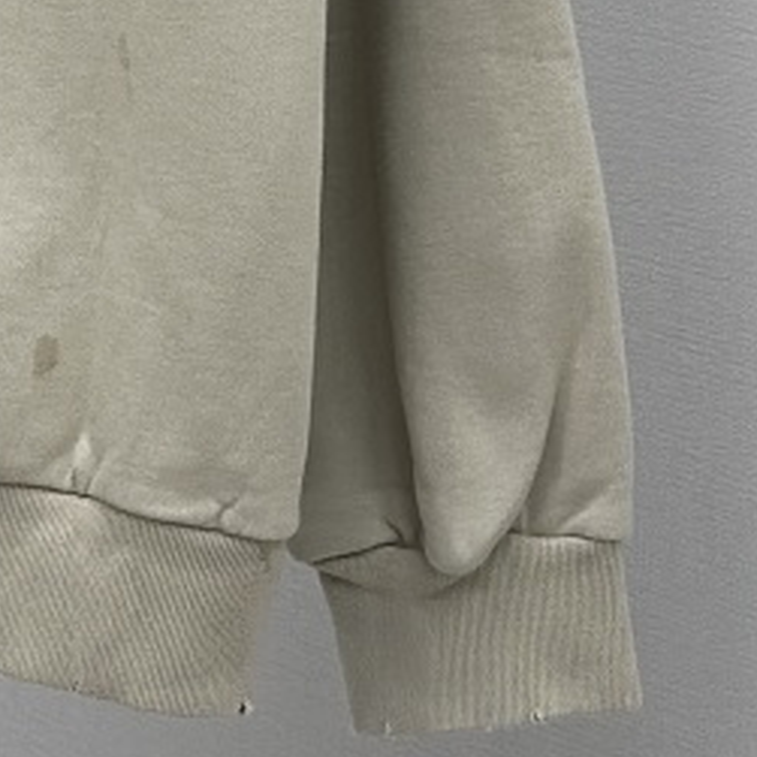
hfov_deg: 7.1
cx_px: -431
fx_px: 6012
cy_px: -380
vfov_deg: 7.1
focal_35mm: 243
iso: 80
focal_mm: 6.86
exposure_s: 1/308
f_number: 1.78
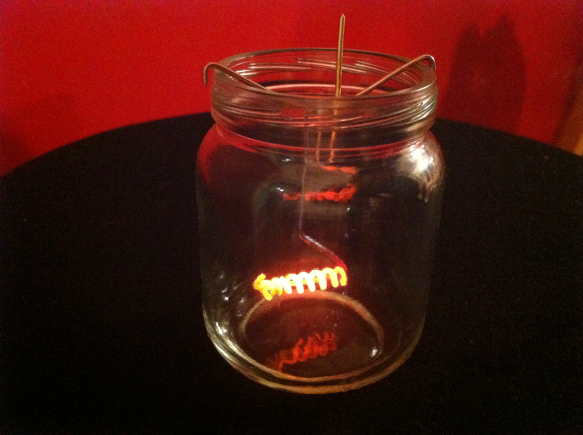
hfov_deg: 52.7
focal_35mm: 35
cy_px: 218
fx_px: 589
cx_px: 292
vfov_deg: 40.6
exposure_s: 1/15
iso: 1000
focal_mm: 3.85
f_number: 2.8
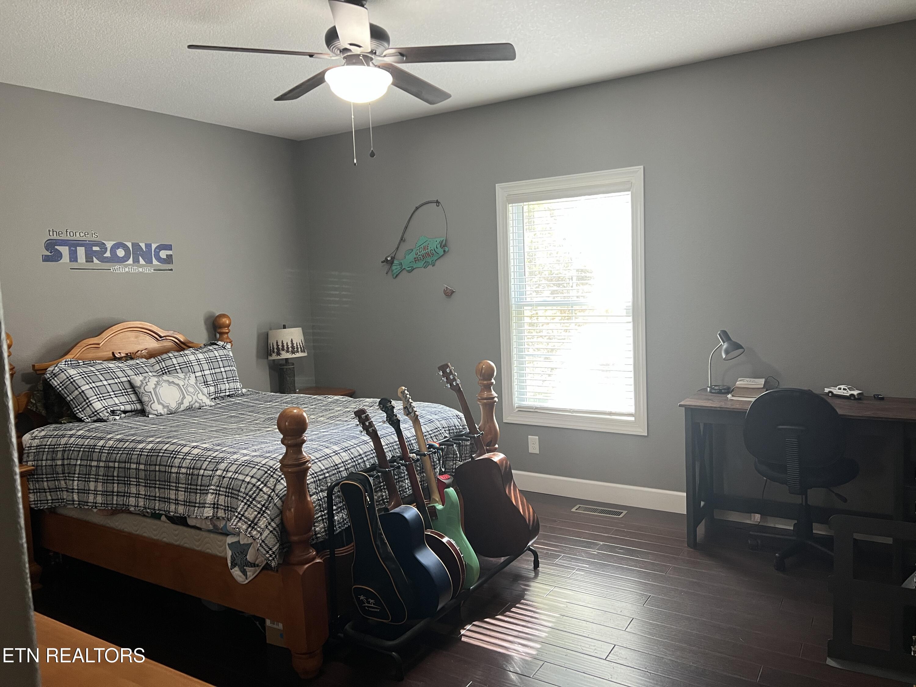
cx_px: 458
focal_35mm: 26
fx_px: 688
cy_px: 344
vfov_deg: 53.1
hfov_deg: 67.3
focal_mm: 5.7
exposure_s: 1/60
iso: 250
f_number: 1.5
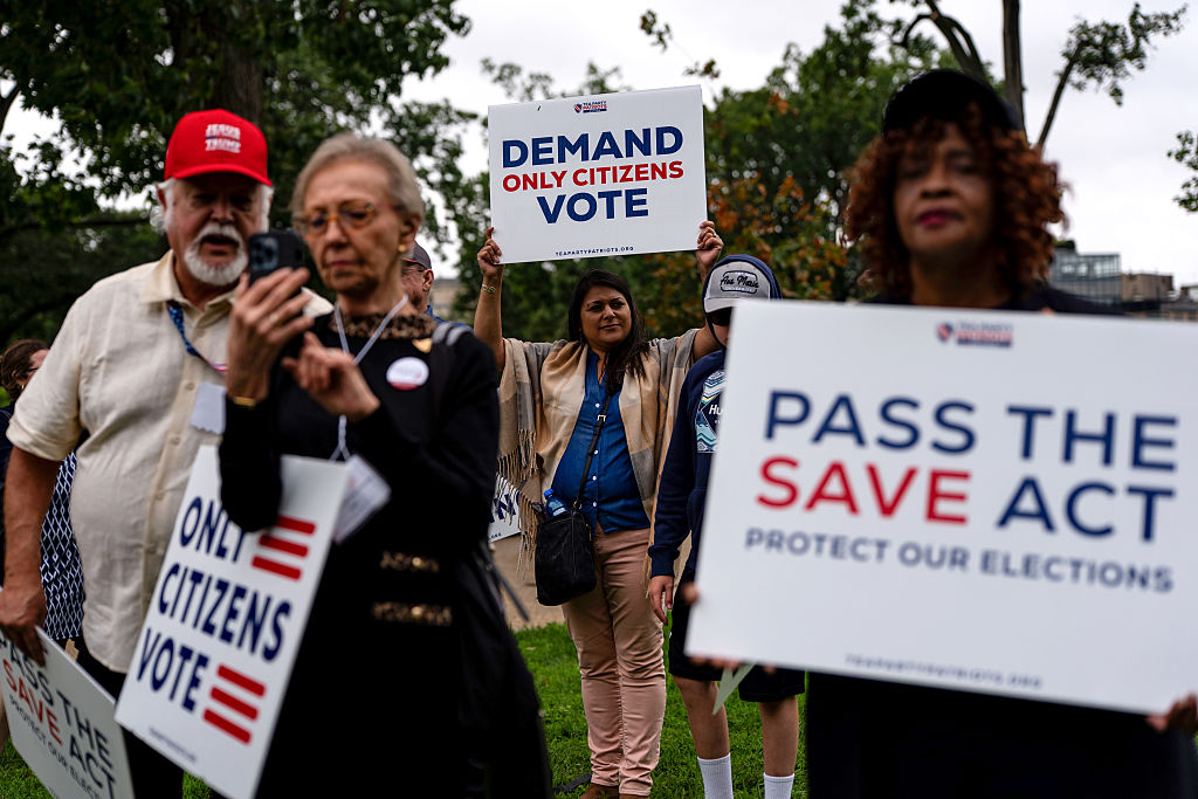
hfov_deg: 46.4
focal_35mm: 42
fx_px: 1398
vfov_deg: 31.9
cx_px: 599
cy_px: 400
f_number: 2
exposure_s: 1/2500
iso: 125
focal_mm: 42
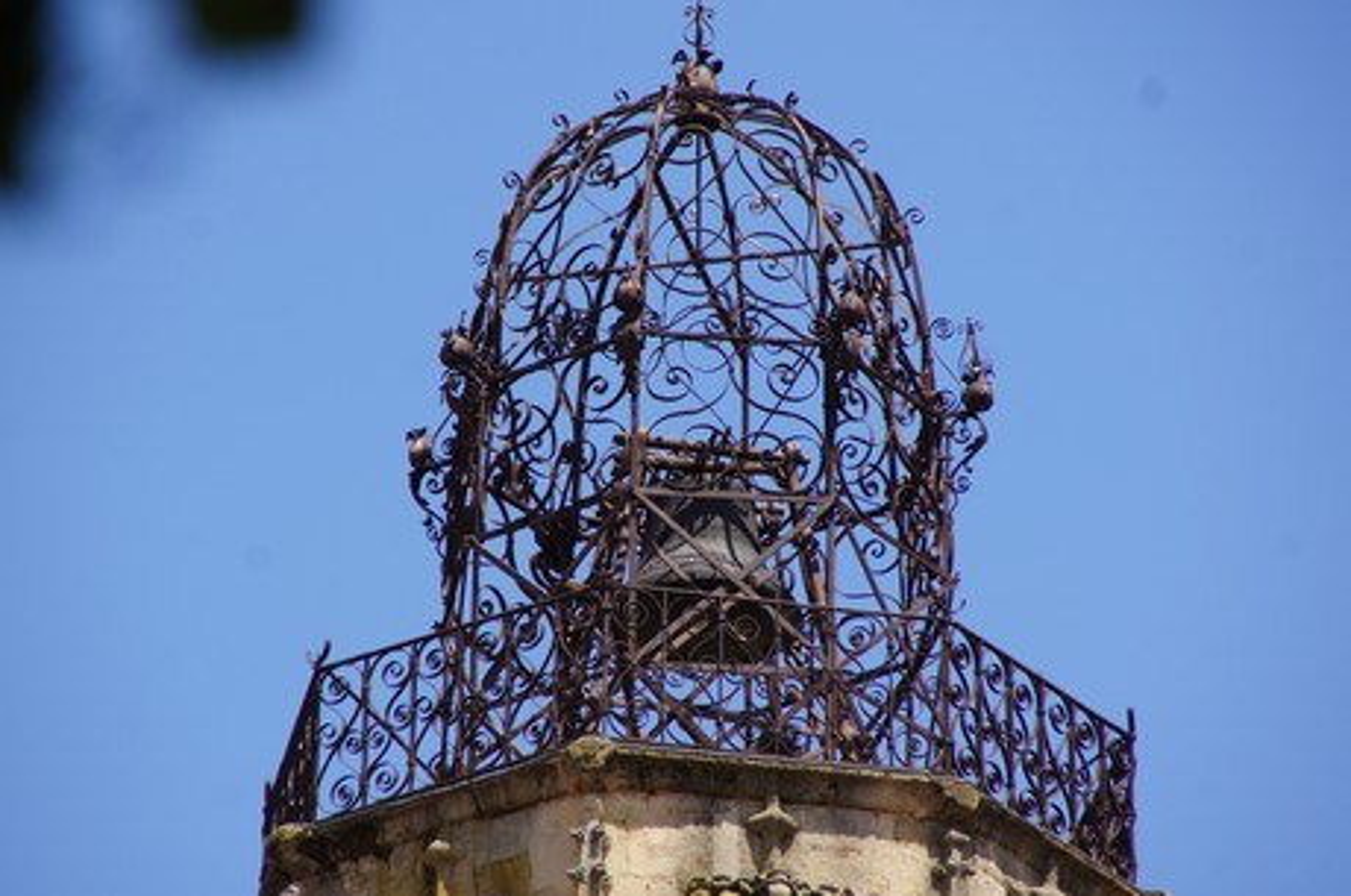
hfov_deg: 6.9
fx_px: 11239
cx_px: 676
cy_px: 448
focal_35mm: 300
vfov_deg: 4.6
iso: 100
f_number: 6.3
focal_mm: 200
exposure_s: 1/320
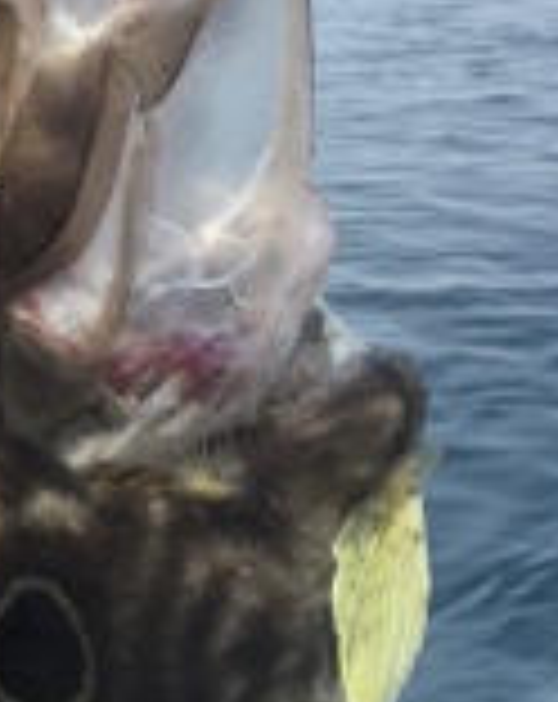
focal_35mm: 91
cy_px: 212
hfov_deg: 16.3
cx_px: -52
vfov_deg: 21.0
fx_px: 1886
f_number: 2.2
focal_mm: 4.15
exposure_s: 1/1099
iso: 25
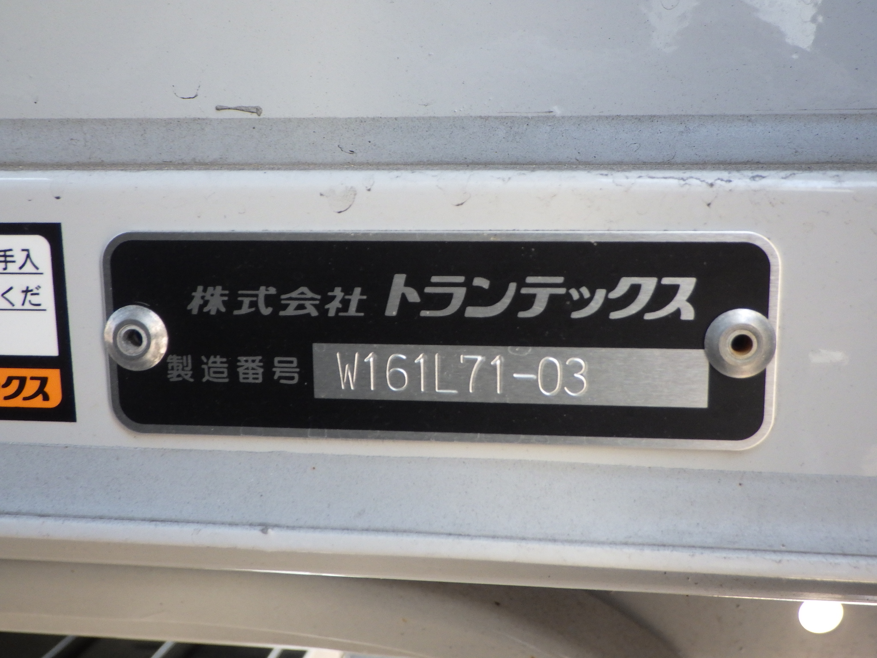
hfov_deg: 44.8
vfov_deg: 34.3
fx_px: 1064
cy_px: 329
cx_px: 438
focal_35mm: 42
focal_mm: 7.5
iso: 320
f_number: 4.2
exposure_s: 1/50
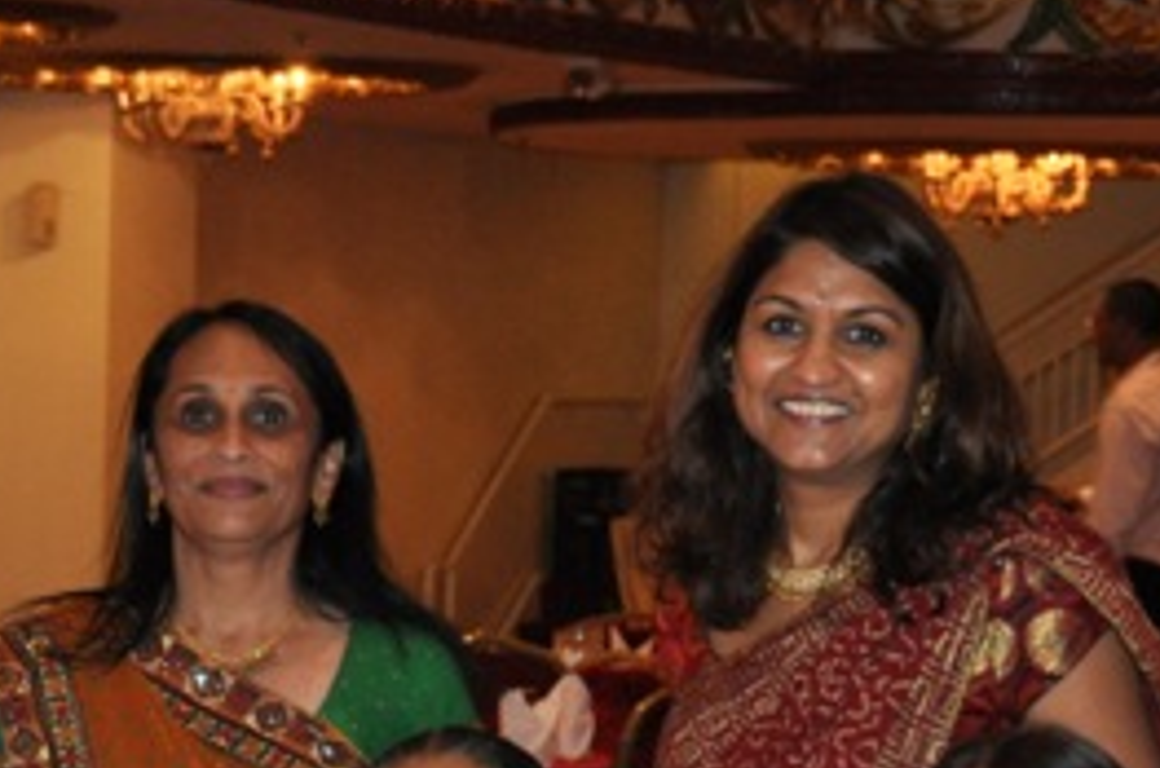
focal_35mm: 192
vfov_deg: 7.1
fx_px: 6172
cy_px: 964
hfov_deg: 10.7
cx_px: 146
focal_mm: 42
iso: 800
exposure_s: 1/60
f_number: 4.5
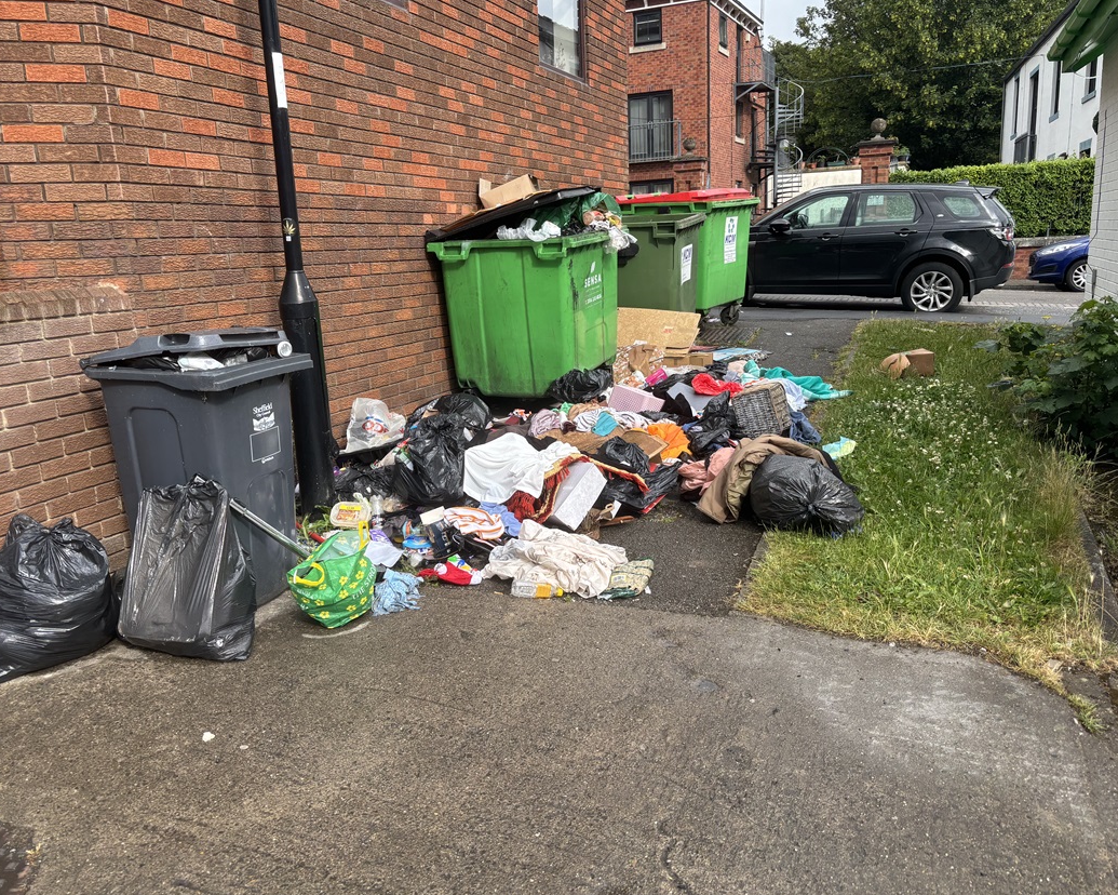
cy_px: 454
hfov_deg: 62.2
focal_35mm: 28
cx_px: 550
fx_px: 926
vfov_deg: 51.5
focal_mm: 5.96
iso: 50
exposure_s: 1/425
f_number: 1.6
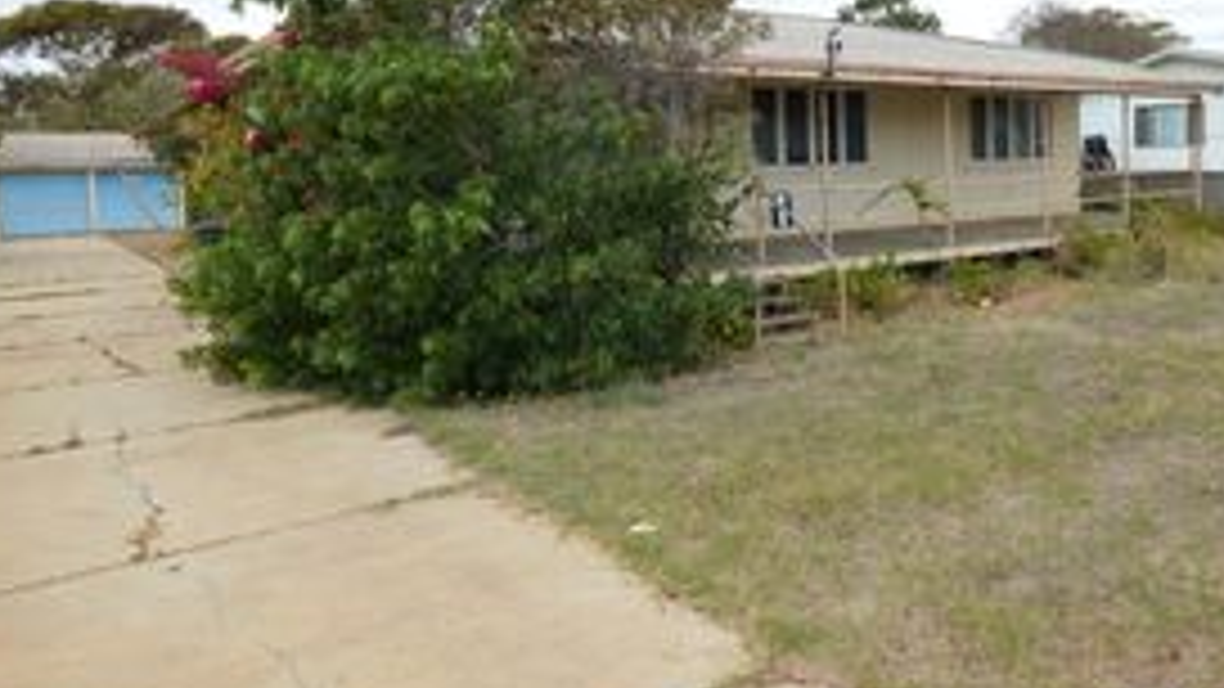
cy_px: 232
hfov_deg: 63.3
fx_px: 971
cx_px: 783
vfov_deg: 38.6
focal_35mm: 30
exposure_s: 1/200
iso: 100
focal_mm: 11
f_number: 7.1
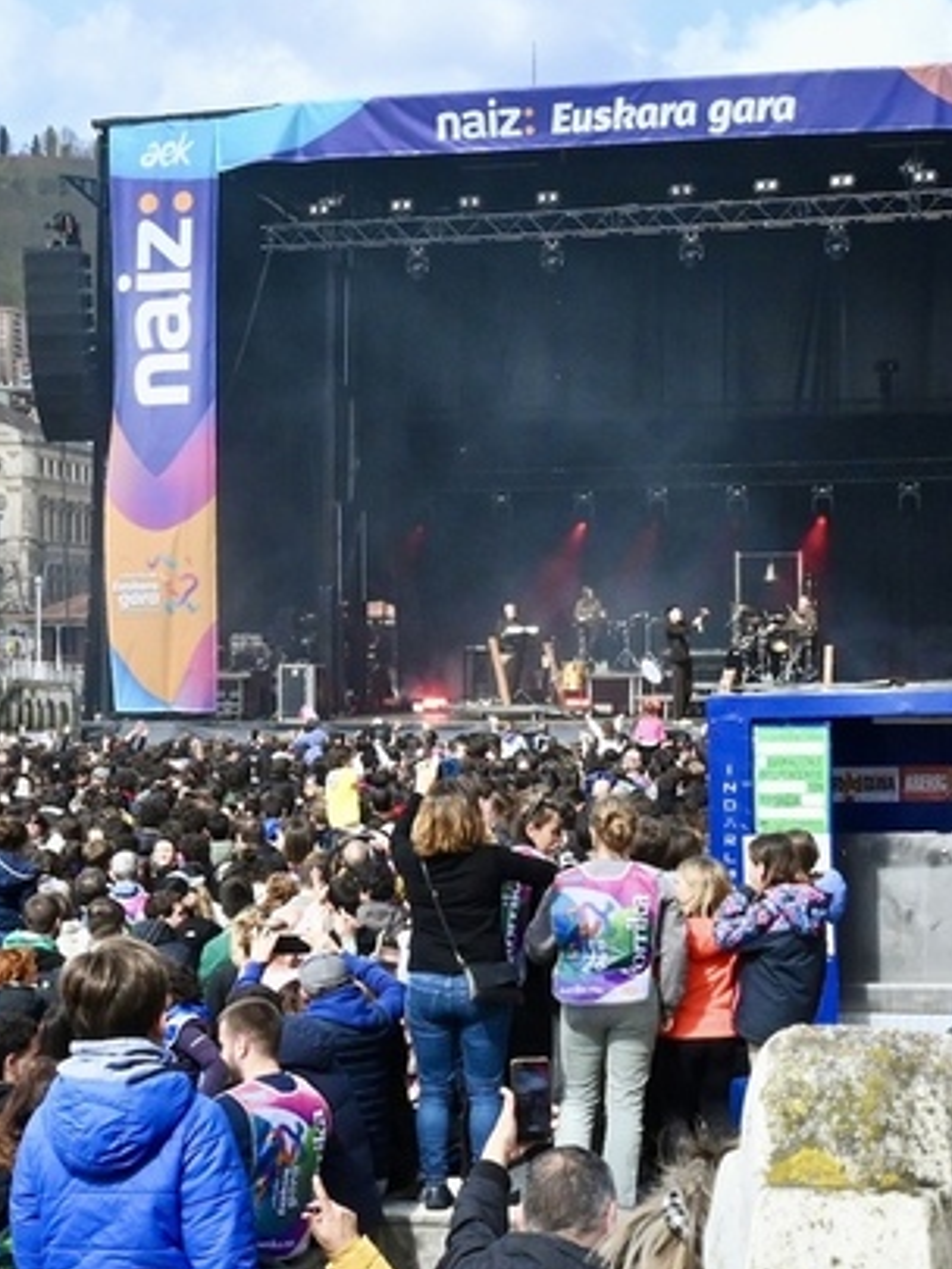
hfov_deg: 18.4
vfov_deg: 24.4
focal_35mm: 80
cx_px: 413
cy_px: 735
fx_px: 2932
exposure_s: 1/500
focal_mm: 24
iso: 1250
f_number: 16
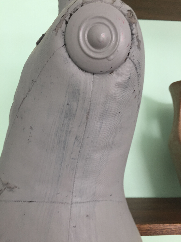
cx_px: 90
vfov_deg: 61.7
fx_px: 202
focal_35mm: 29
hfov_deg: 48.2
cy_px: 121
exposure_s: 1/50
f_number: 2.2
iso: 32
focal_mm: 4.15
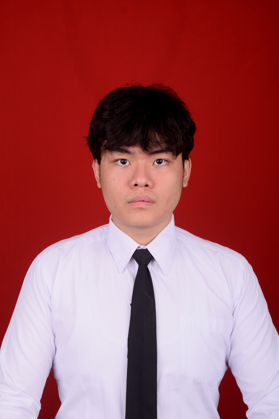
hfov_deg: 19.7
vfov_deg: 29.2
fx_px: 802
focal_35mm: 69
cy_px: 210
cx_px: 140
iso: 125
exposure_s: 1/160
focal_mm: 46
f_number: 13
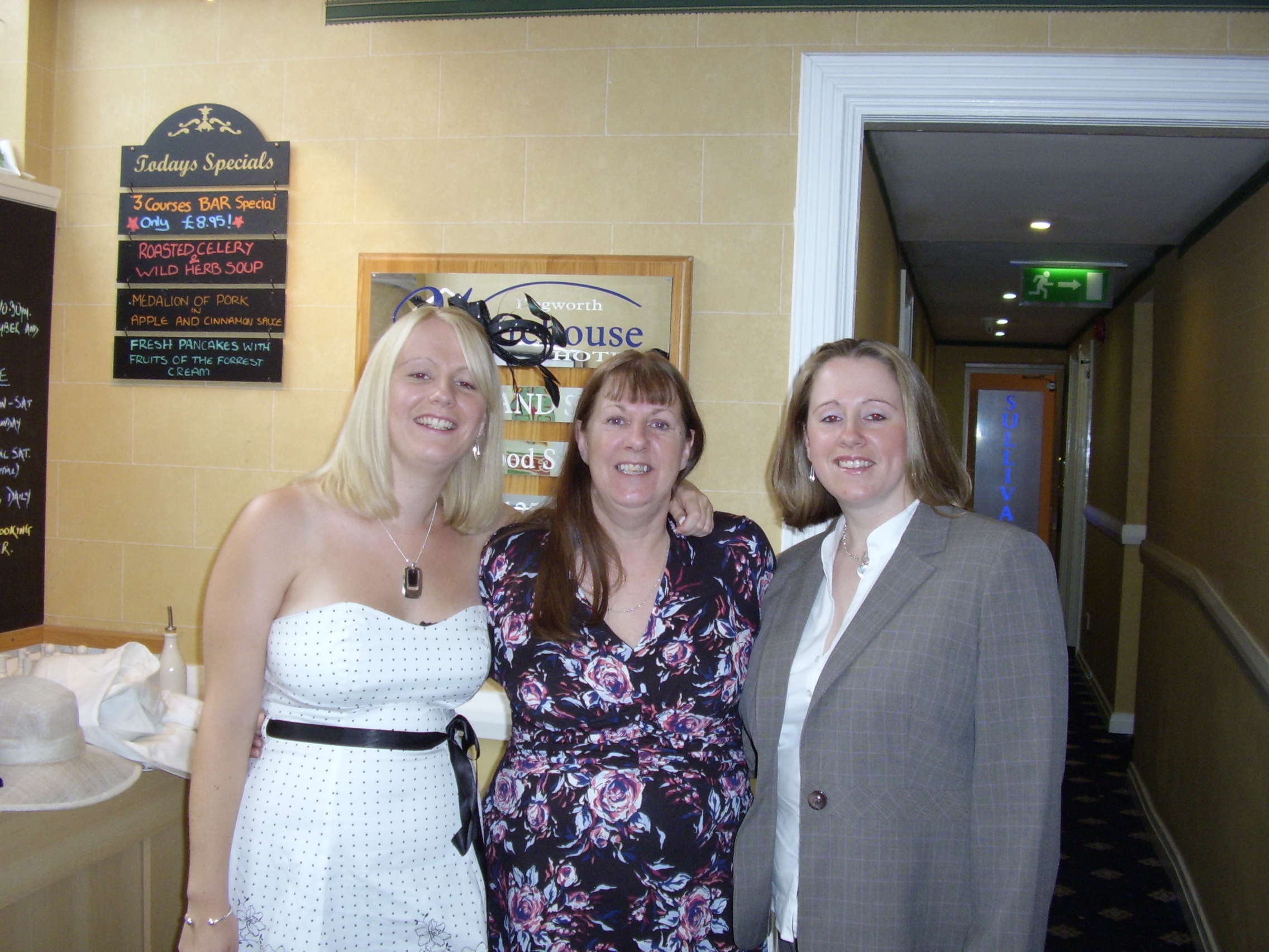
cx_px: 634
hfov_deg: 60.0
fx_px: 1100
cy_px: 476
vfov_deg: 46.8
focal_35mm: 30
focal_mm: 5.8
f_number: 2.9
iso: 141
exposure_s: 1/30
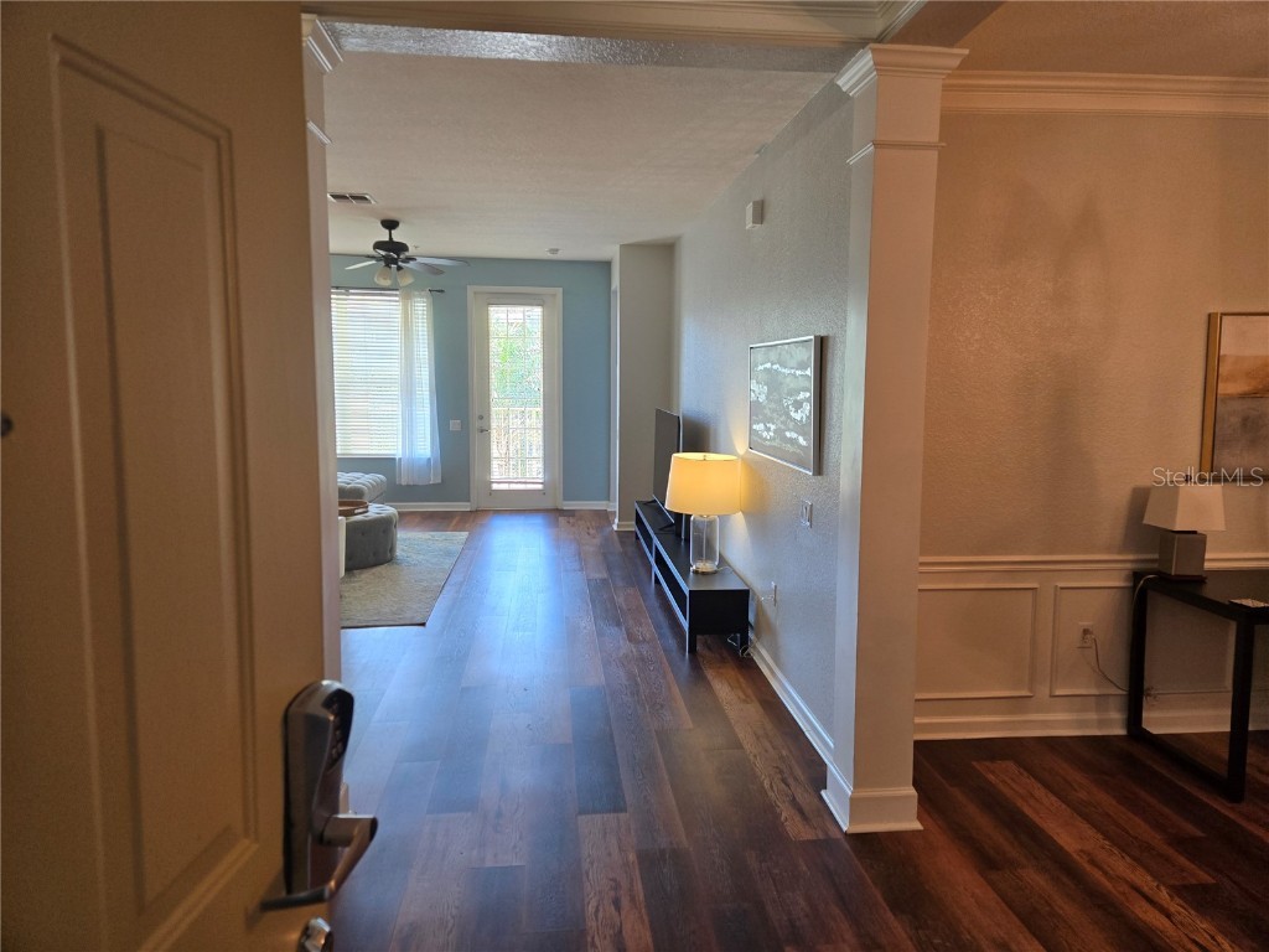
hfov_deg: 73.9
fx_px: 843
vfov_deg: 58.9
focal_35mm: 23
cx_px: 634
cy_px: 476
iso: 100
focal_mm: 5.4
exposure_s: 1/120
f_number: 1.8
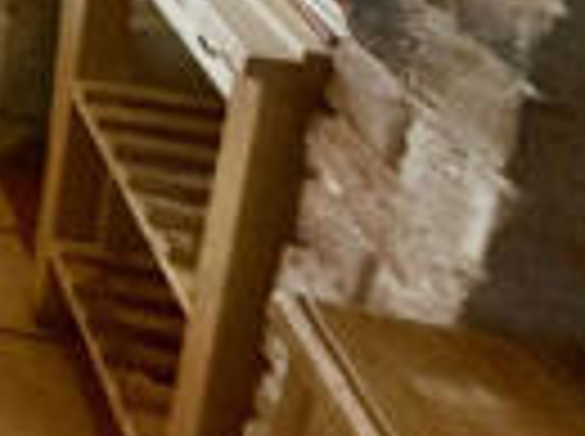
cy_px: -312
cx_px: -704
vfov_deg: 18.8
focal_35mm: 63
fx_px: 1063
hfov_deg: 17.0
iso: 500
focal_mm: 2.22
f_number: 2.2
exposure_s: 1/100
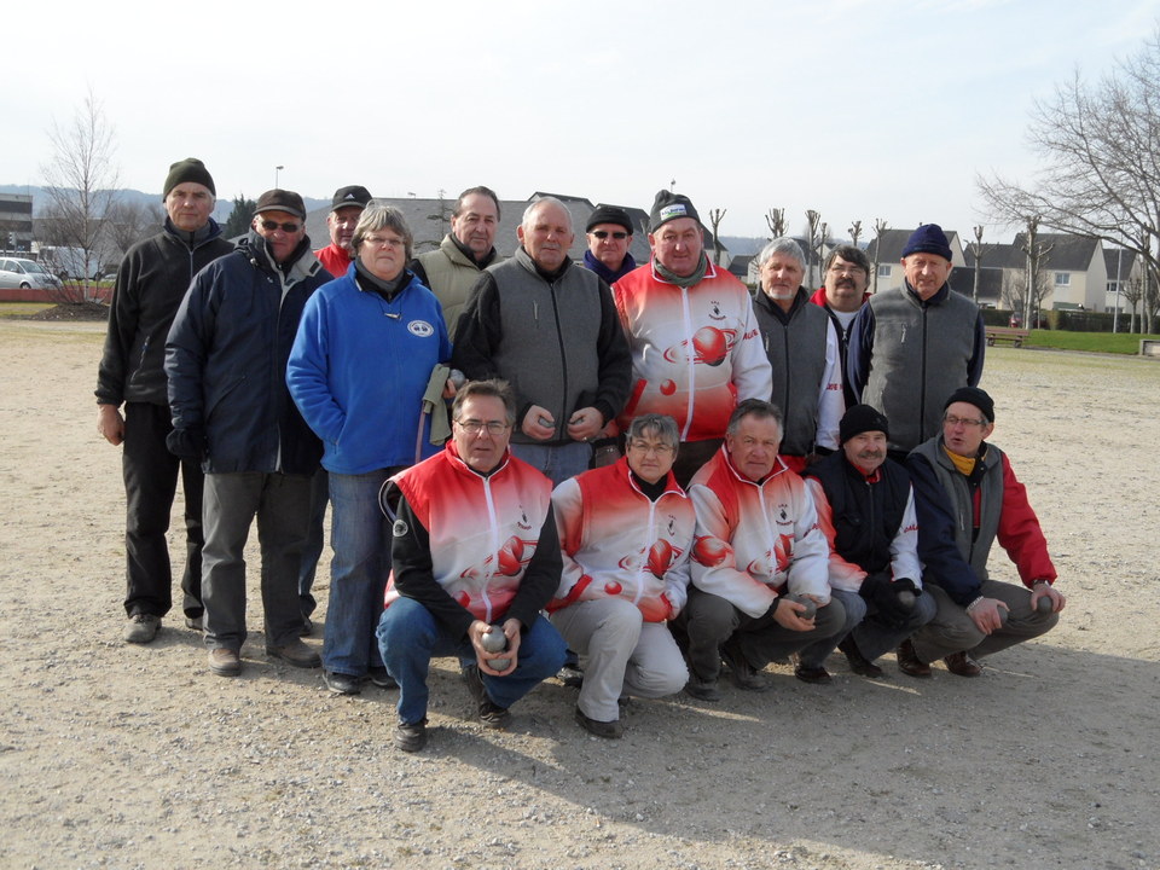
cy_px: 435
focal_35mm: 40
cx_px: 580
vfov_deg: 36.0
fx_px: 1340
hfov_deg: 46.8
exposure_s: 1/500
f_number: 3.6
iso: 80
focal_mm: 6.5
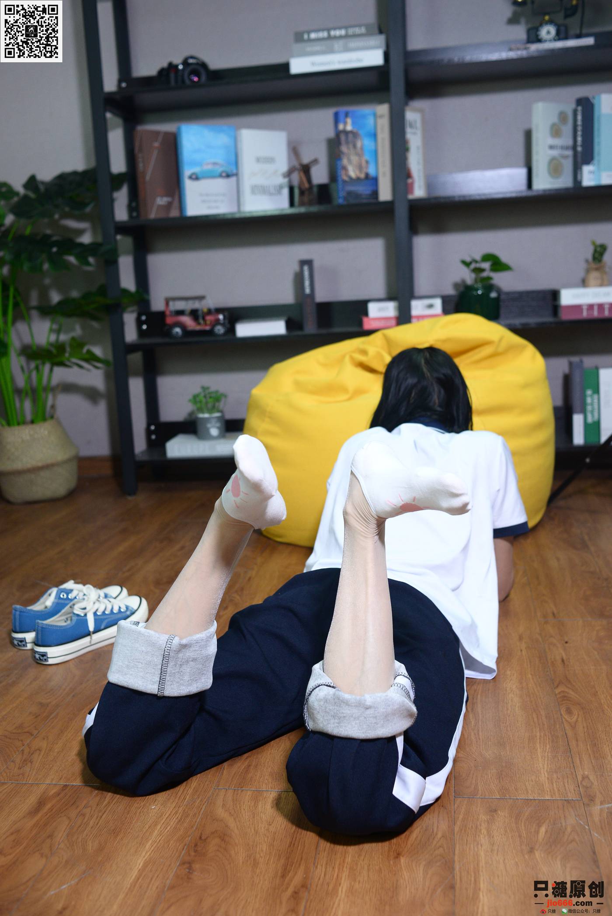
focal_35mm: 35
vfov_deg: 54.4
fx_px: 892
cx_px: 306
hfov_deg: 37.9
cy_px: 458
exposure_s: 1/200
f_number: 5
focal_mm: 35
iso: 1250
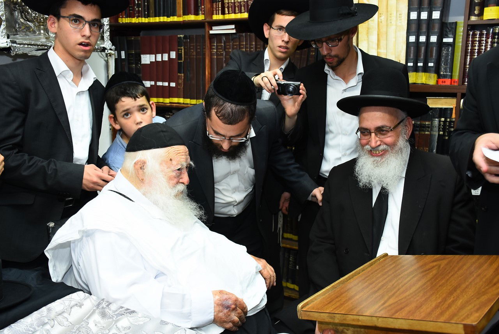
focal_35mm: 36
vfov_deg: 36.9
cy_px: 167
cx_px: 250
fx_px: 499
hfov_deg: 53.1
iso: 400
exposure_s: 1/60
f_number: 5
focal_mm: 24
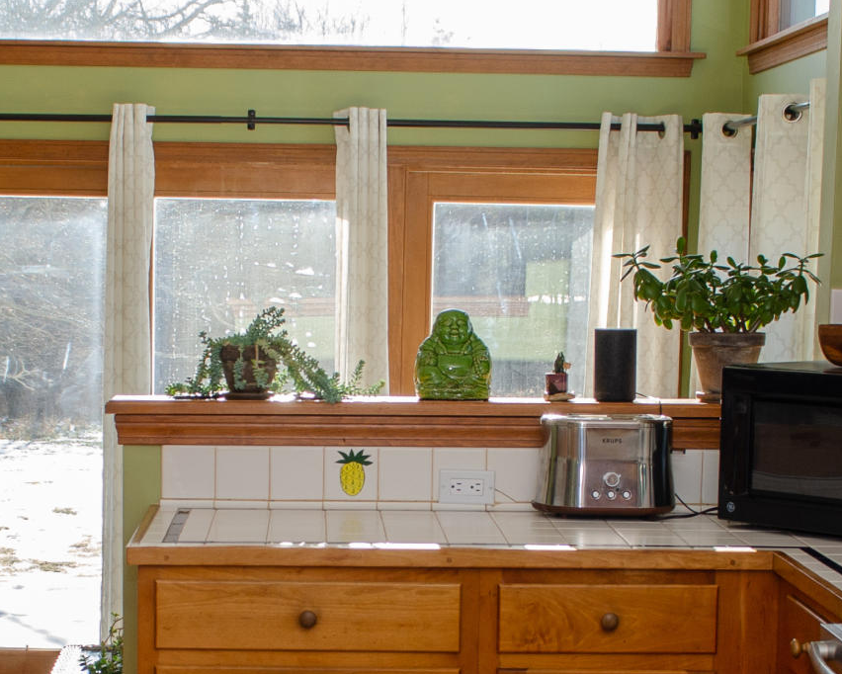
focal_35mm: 89
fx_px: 2218
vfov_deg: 17.1
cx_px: 334
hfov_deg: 21.5
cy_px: 544
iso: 160
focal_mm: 18
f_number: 5.6
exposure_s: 1/125
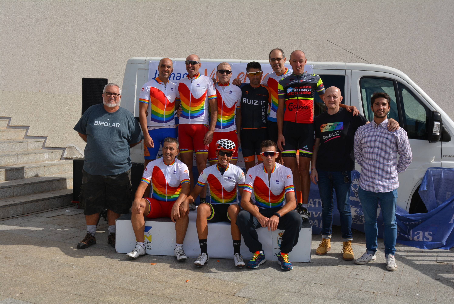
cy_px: 152
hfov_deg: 49.5
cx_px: 227
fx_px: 492
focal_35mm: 39
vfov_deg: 34.3
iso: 100
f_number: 10
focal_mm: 26
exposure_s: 1/200
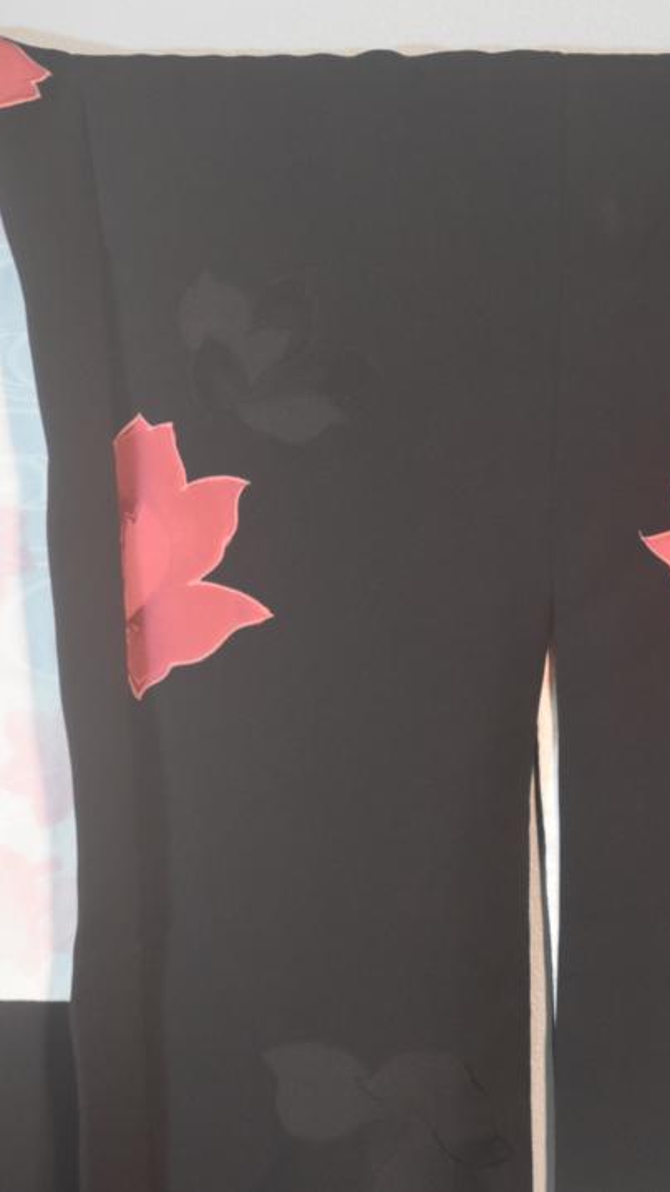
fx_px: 7864
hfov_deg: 4.9
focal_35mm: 249
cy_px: 594
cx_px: 580
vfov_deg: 8.7
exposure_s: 1/60
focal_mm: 105
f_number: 5.6
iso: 1800
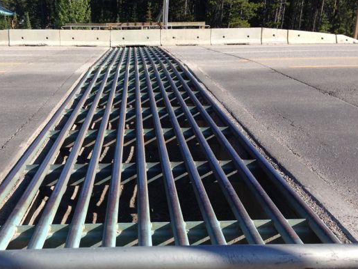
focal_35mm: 41
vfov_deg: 35.0
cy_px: 157
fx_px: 424
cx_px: 138
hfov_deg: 45.5
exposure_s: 1/919
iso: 50
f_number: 2.4
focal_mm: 4.12
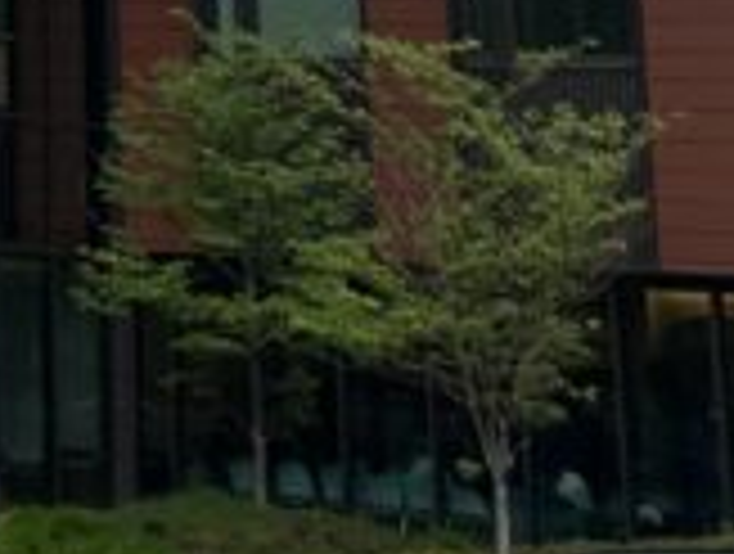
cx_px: -635
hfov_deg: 11.2
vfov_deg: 8.1
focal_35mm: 163
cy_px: -968
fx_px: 3464
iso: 50
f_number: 1.5
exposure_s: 1/4630
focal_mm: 5.7
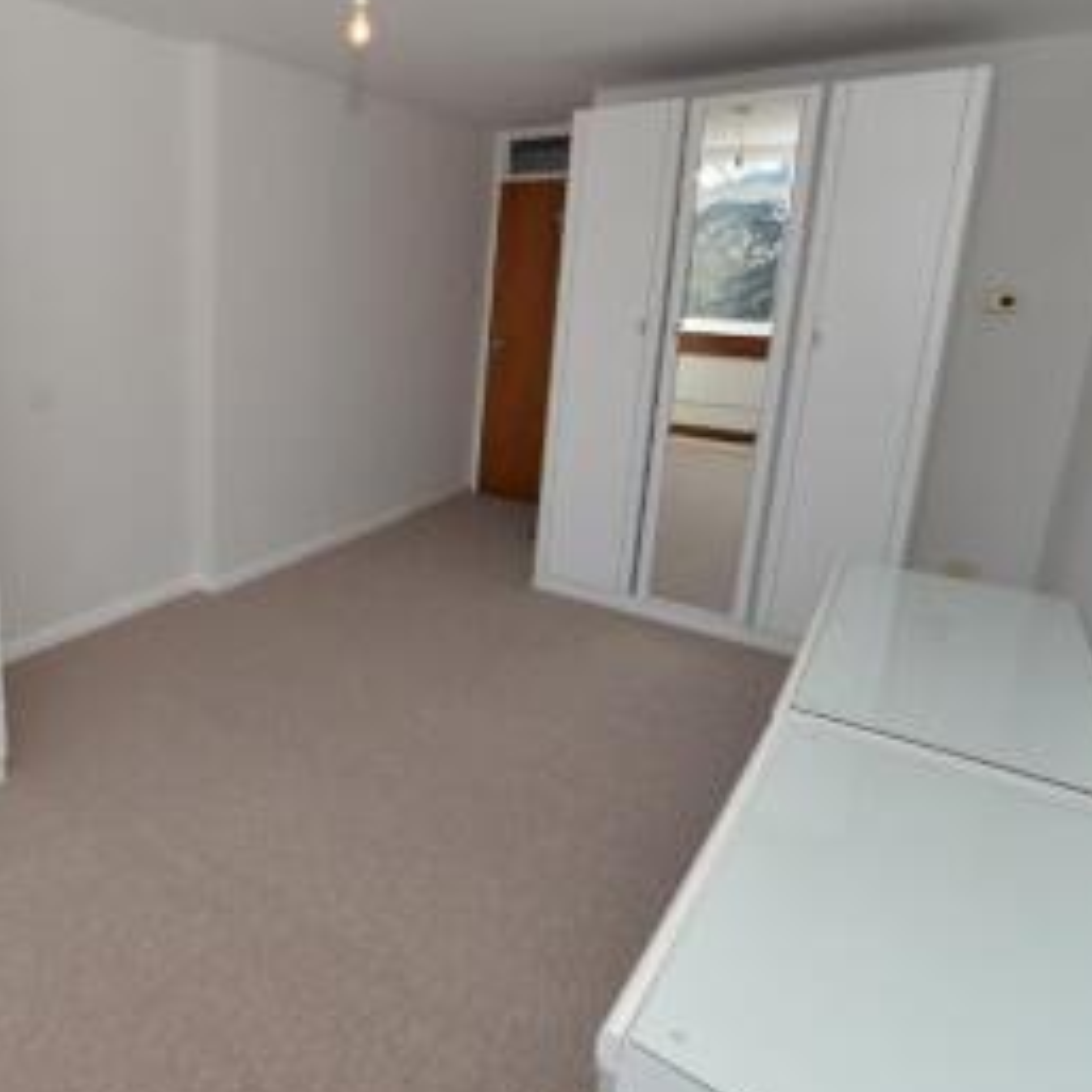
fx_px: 785
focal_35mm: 22
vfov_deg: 69.2
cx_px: 259
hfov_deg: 65.0
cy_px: 465
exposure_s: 1/125
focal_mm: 14
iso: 180
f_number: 5.6
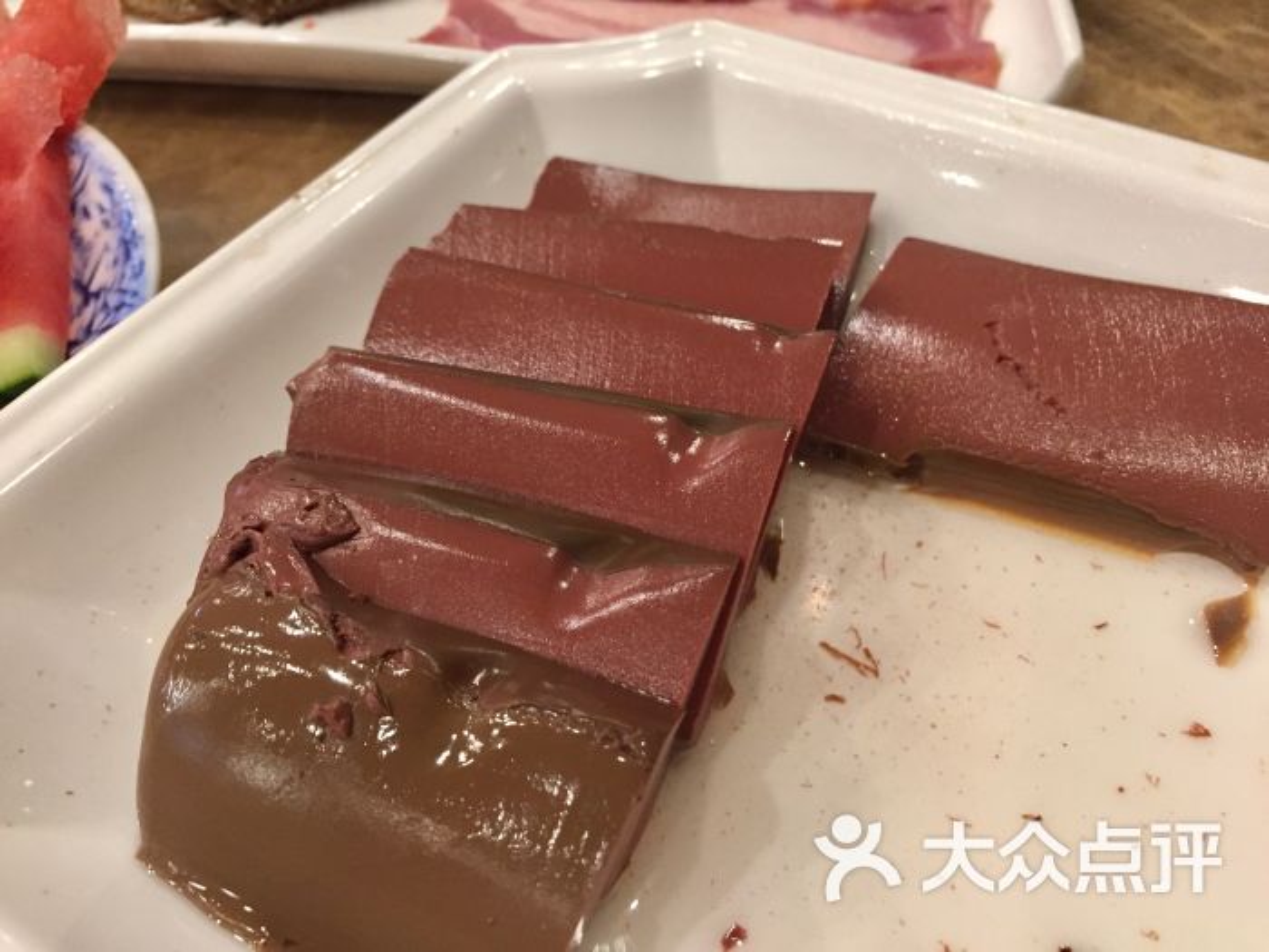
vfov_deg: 48.2
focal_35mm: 29
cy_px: 476
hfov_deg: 61.7
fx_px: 1063
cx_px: 634
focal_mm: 4.15
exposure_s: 1/33
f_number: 2.2
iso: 200
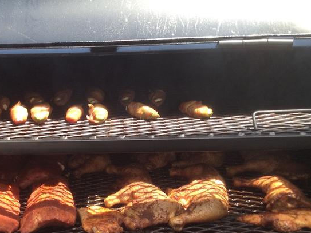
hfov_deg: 33.0
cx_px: 105
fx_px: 521
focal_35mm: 58
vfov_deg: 24.9
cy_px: 174
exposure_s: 1/283
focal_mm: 4.28
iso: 50
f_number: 2.4
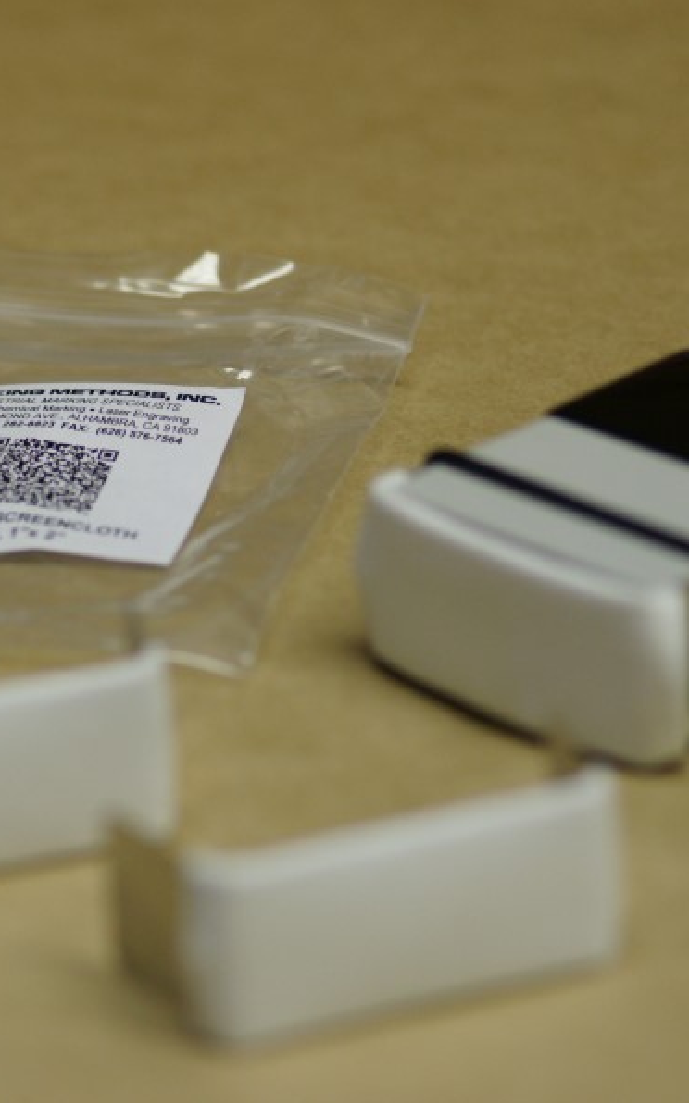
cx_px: 43
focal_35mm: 231
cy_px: 553
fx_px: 6947
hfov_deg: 5.7
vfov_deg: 9.1
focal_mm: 100
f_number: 2.8
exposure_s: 1/160
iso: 400
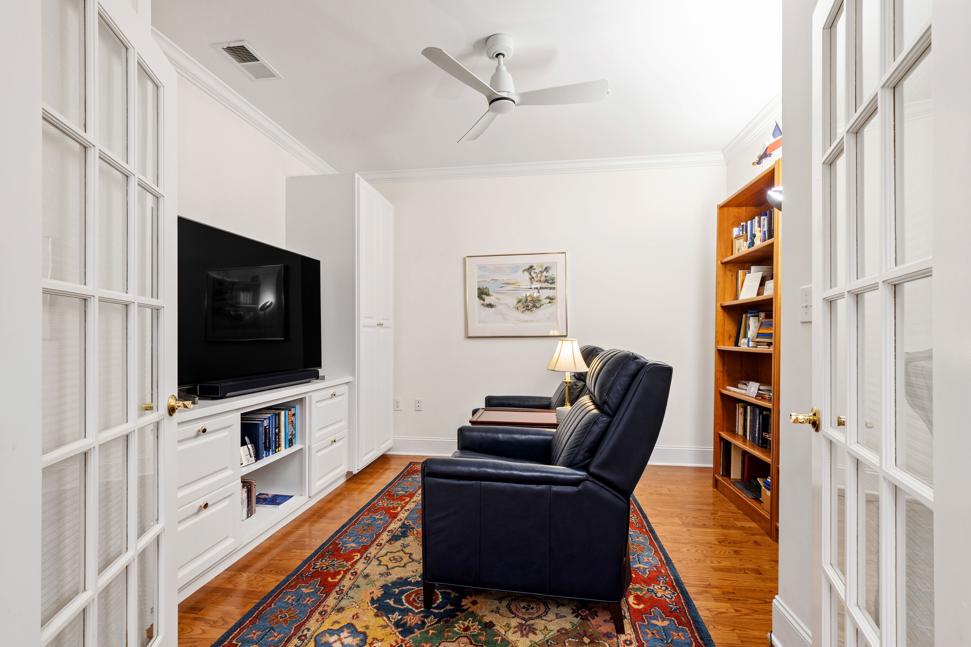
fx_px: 405
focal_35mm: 15
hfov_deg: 100.4
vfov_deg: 77.3
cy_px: 324
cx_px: 486
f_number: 8
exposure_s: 1.3
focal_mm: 10
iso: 100
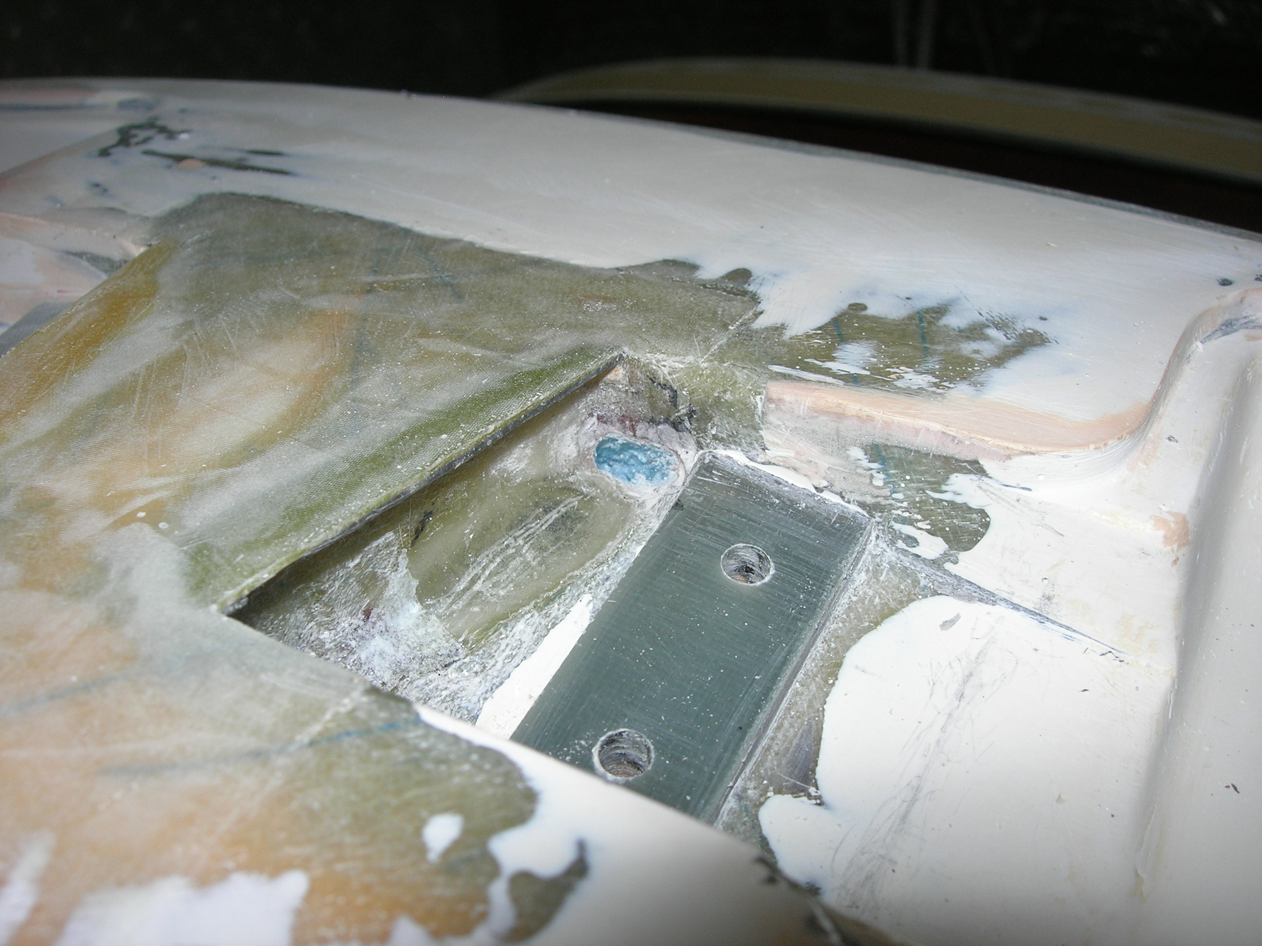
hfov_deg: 49.0
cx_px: 631
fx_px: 1385
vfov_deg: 37.7
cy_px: 473
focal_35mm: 38
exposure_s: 1/60.1
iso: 64
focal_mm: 7.8
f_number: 4.8
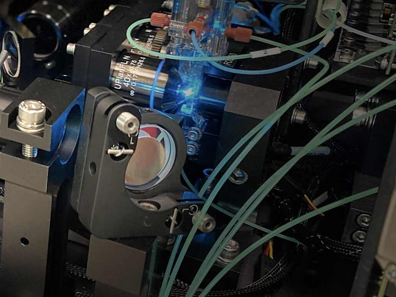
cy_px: 69
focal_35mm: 65
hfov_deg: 26.2
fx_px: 744
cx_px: -94
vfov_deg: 22.3
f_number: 1.8
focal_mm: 4.25
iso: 500
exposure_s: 1/30
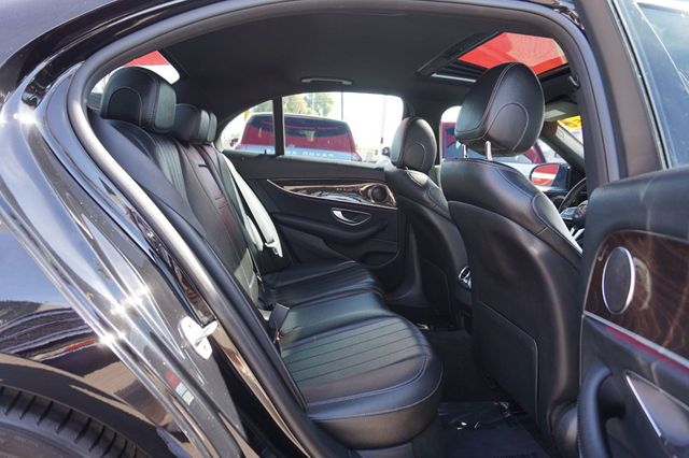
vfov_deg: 53.1
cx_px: 344
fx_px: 459
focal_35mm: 24
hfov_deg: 73.8
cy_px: 229
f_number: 4
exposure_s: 1/60
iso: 160
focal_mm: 16
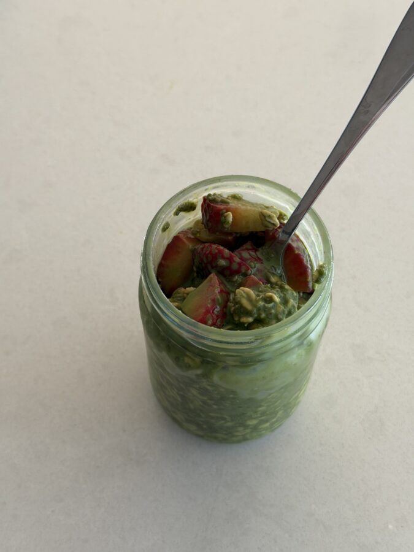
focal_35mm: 48
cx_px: 207
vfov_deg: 39.7
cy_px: 276
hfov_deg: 30.3
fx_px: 765
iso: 100
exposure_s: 1/60
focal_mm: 6.76
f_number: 1.78
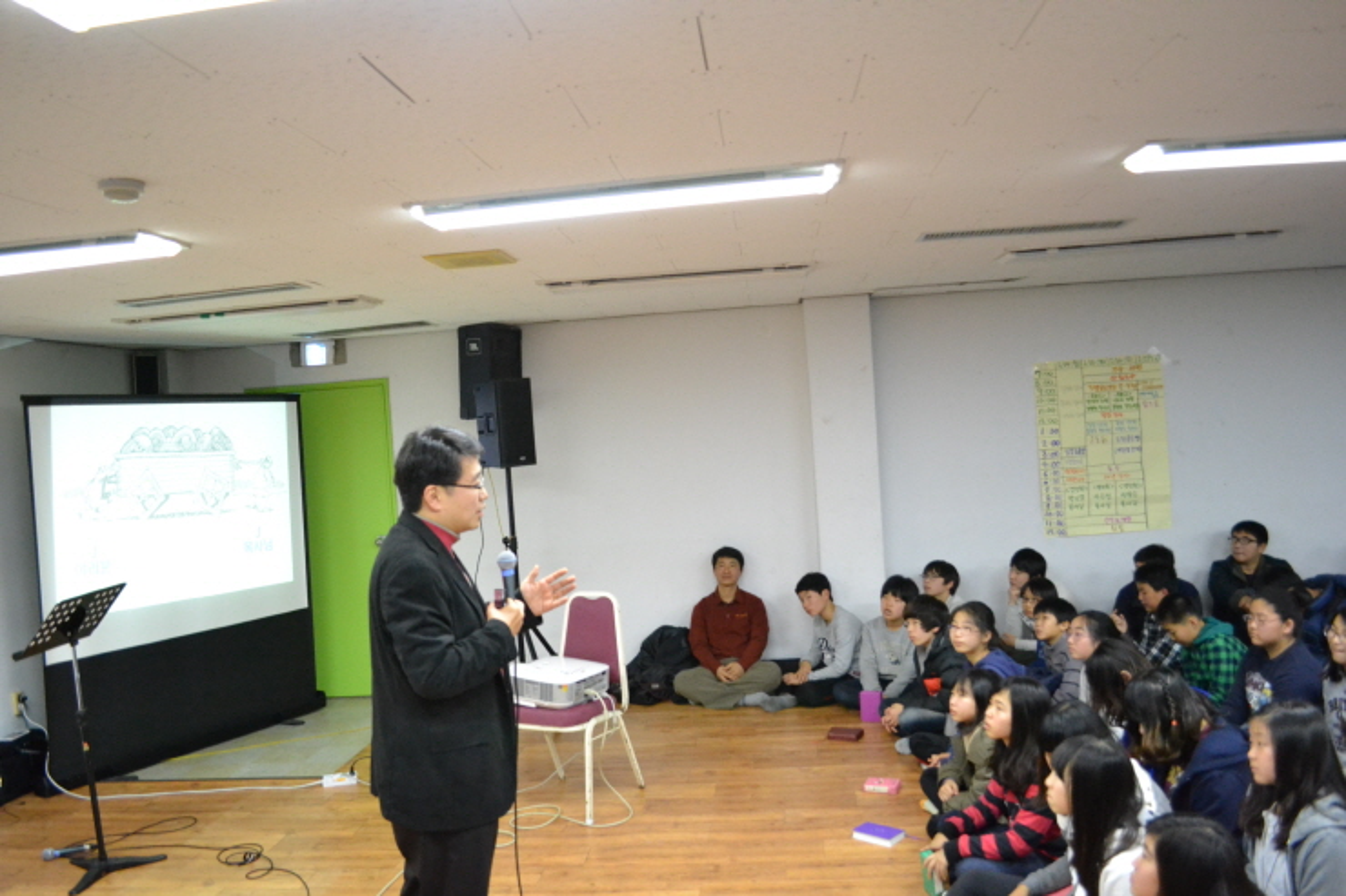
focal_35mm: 27
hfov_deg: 67.4
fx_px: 1009
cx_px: 673
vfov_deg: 47.9
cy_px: 448
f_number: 3.5
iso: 3200
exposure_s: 1/100
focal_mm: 18
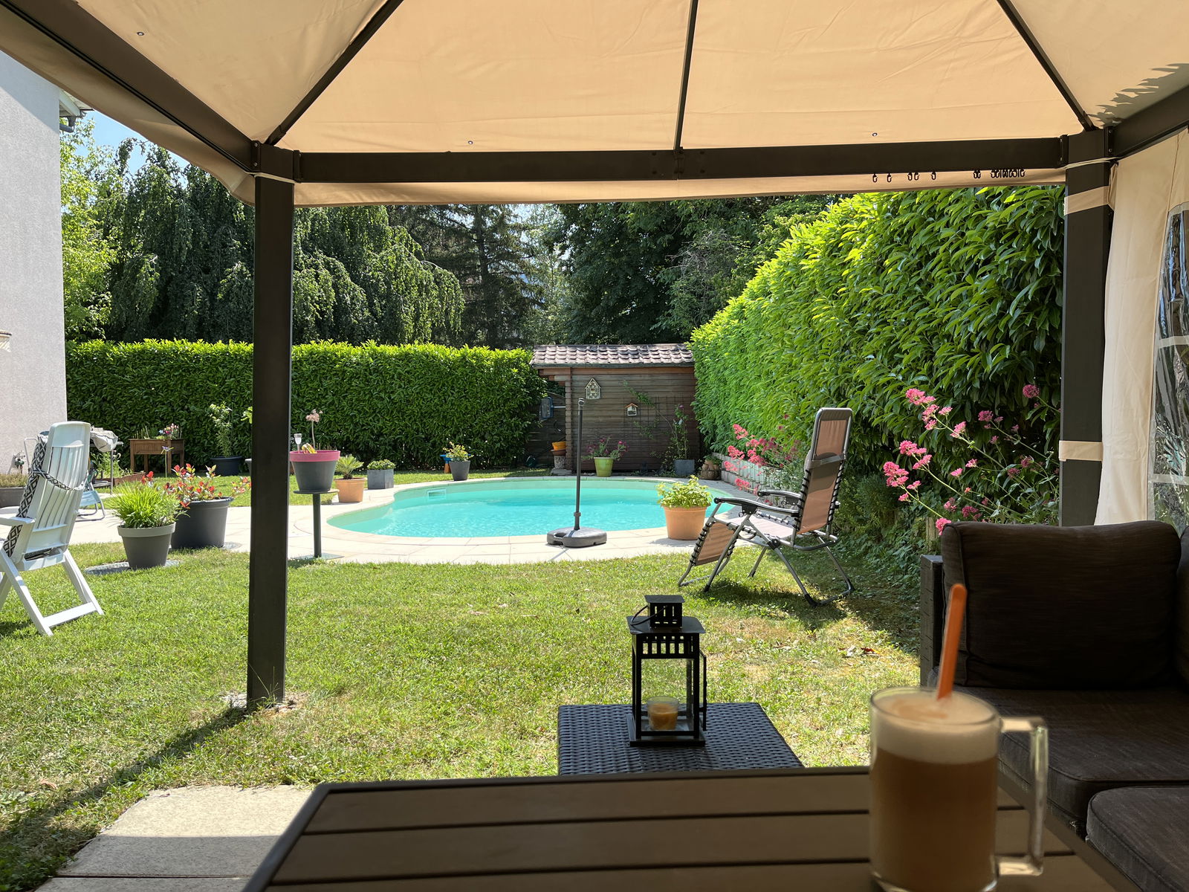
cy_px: 446
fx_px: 893
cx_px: 594
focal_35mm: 26
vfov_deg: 53.1
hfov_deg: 67.3
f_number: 1.6
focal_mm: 5.1
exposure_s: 1/1199
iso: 50
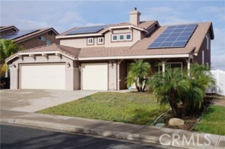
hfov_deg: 46.4
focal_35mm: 42
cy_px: 74
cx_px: 112
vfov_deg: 31.8
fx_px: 262
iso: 100
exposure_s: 1/160
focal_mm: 28
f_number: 16
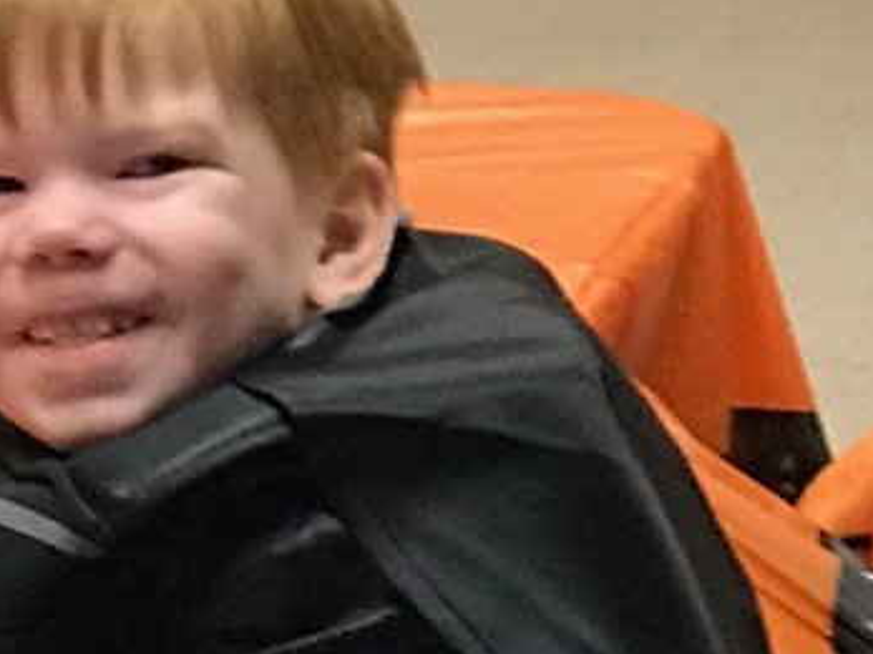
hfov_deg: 6.0
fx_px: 8294
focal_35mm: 329
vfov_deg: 4.5
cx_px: 136
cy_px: 1238
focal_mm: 6.6
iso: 320
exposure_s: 1/60
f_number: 2.8
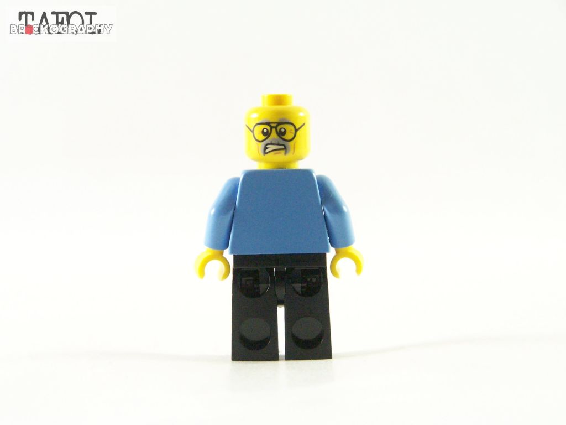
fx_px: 1913
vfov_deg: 12.7
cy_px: 212
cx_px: 283
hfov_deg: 16.8
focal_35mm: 117
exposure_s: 1/60
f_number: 3.6
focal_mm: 19.4
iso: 400
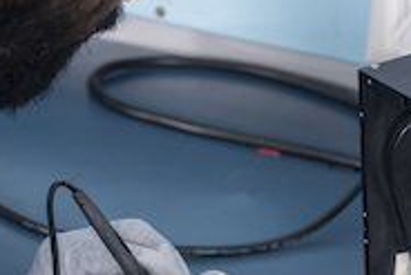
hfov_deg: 10.3
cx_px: 290
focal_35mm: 199
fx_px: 2274
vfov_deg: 6.9
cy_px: 259
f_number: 5
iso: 100
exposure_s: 1/100
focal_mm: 61
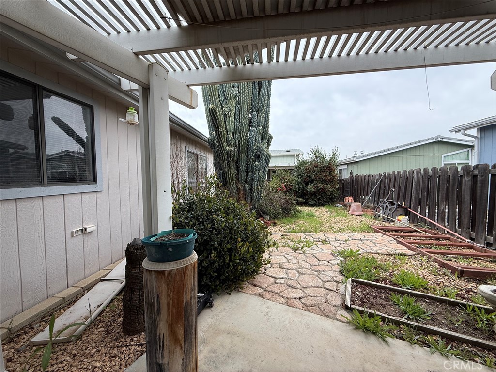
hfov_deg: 102.1
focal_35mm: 14
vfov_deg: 85.7
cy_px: 186
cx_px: 248
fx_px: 201
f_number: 2.2
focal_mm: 2.22
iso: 64
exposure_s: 1/522
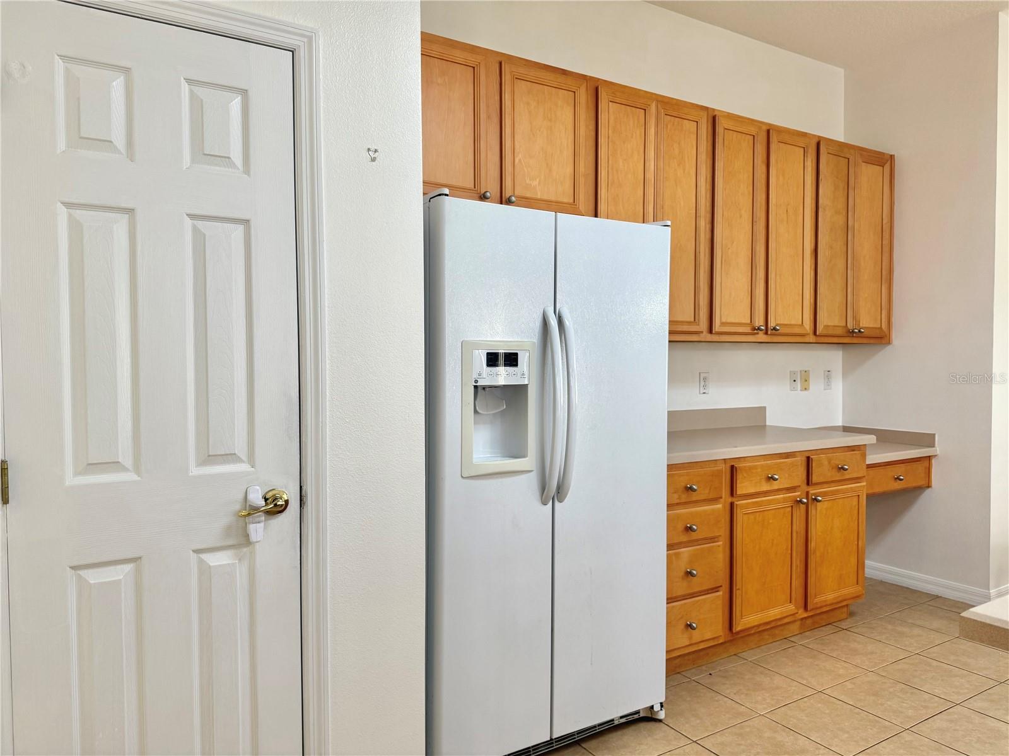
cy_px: 378
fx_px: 700
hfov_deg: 71.6
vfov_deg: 56.8
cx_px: 504
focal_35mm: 24
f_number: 1.78
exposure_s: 1/120
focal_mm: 6.76
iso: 125
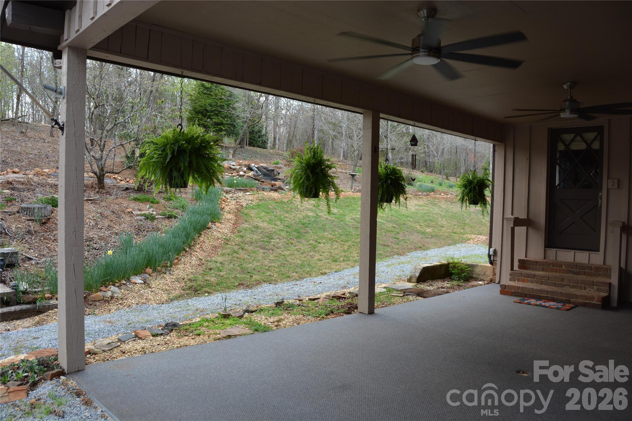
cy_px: 210
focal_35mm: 27
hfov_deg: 67.4
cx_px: 316
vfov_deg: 47.9
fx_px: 474
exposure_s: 1/125
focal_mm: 18
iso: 220
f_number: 5.6
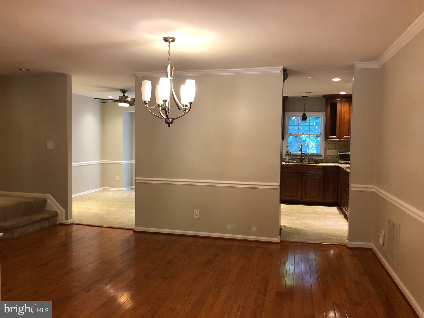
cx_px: 212
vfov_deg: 49.7
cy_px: 159
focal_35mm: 28
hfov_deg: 63.4
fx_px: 343
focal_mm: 3.99
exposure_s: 1/15
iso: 40
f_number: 1.8
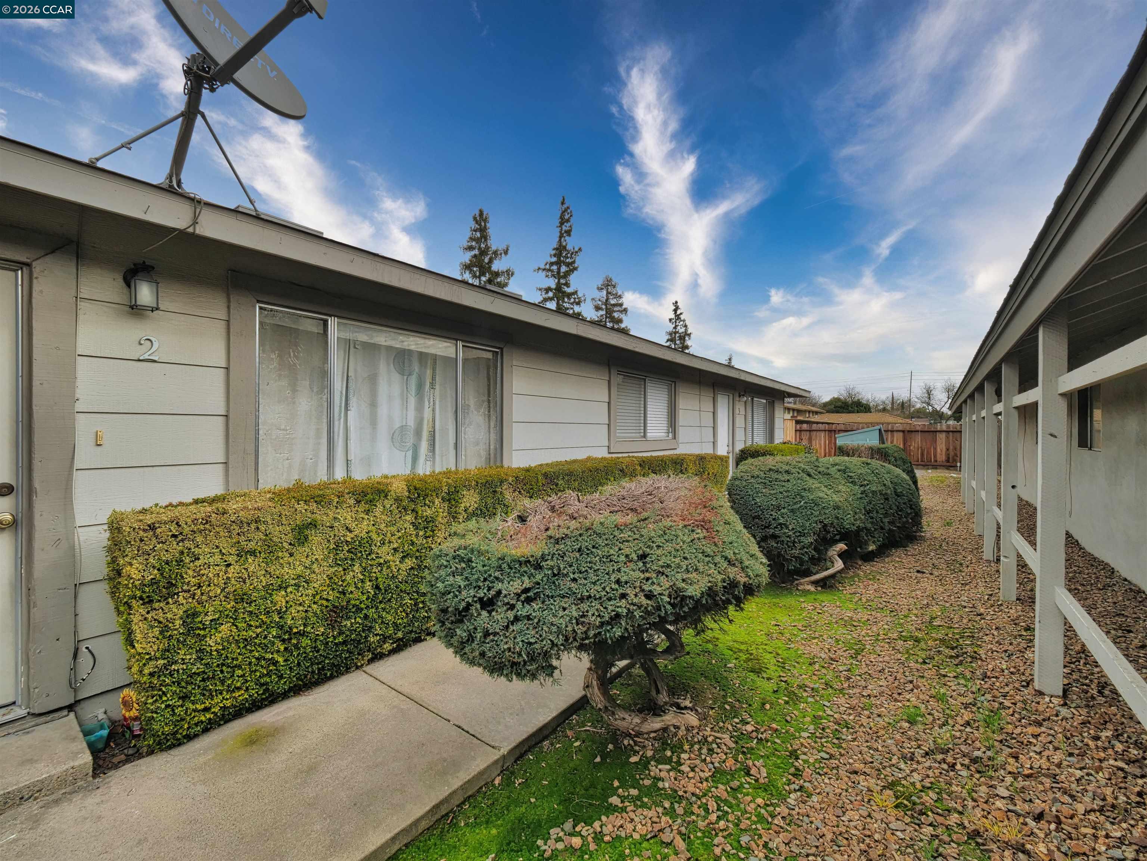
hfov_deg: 102.1
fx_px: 464
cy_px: 430
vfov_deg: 85.7
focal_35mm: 14
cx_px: 574
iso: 125
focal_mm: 7
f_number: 8
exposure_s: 1/125
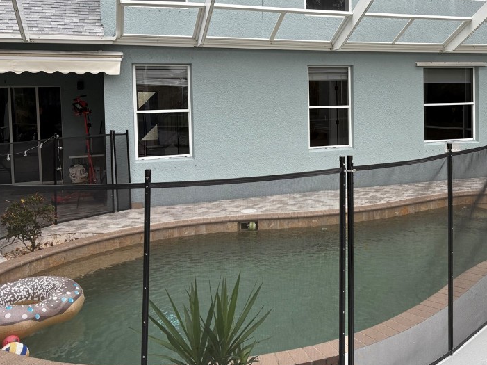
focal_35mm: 38
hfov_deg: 47.9
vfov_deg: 37.1
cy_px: 111
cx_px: 338
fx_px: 534
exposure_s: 1/462
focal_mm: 5.96
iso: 50
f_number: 1.6
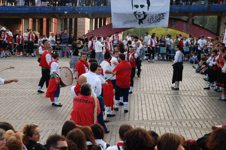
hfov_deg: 19.3
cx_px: 107
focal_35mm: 106
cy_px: 72
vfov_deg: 12.9
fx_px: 665
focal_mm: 66
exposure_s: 1/125
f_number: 5.3
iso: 200
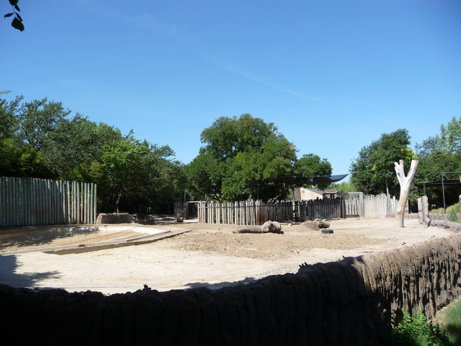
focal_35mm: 28
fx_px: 373
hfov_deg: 63.4
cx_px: 230
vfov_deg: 49.7
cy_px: 173
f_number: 3.3
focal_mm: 4.7
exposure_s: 1/800
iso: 100
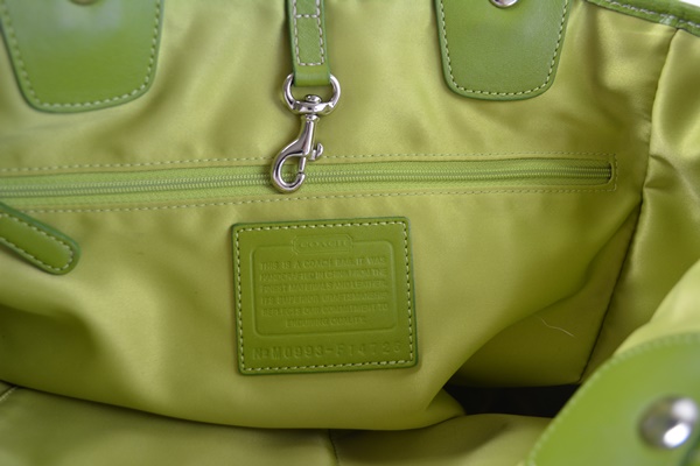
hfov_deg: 57.2
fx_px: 642
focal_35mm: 33
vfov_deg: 40.0
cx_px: 350
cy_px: 233
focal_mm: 22
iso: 400
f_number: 4.5
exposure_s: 1/80
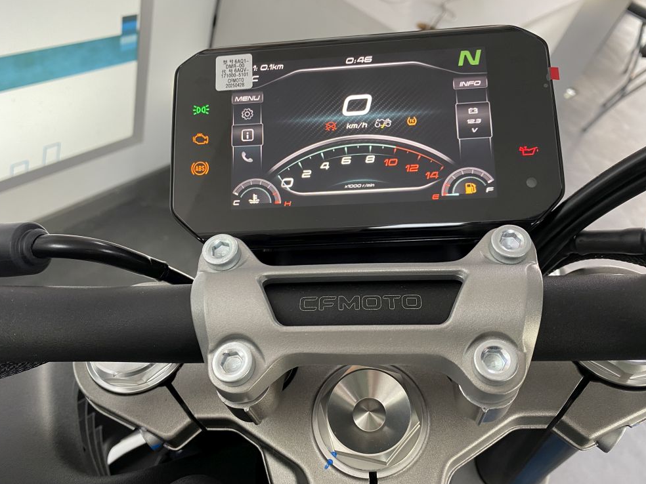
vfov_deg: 49.7
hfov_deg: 63.4
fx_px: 523
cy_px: 236
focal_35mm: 28
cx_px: 328
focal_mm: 4.25
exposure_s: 1/50
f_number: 1.8
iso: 100
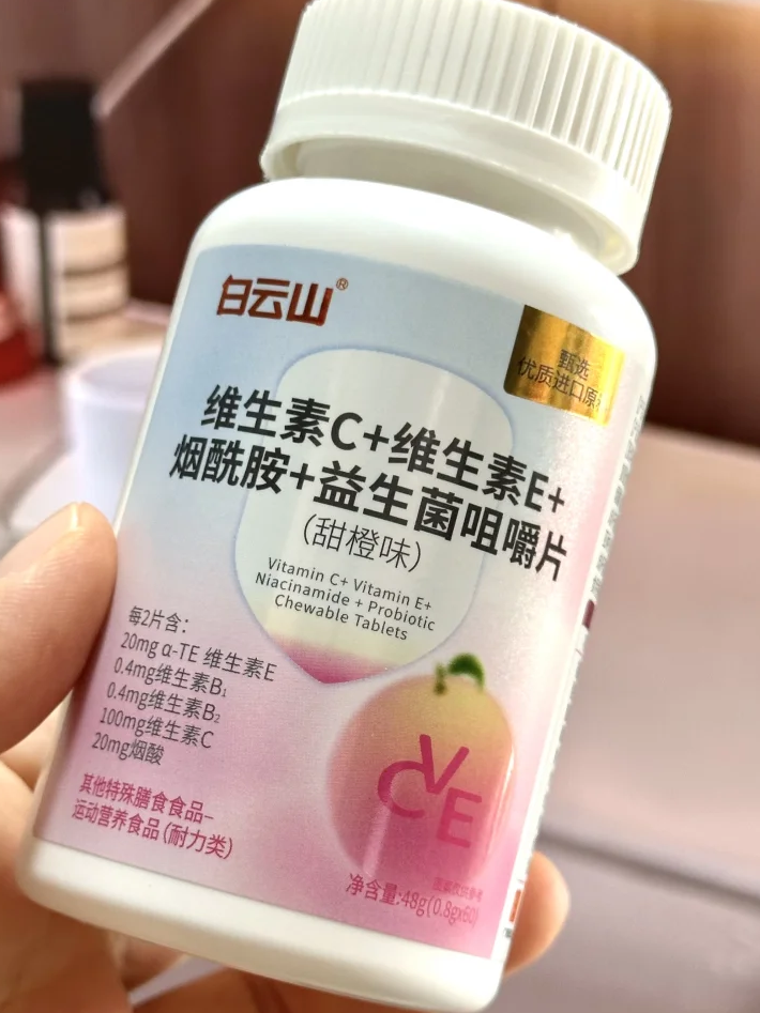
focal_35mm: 73
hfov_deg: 20.2
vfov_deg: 26.7
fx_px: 2137
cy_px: 567
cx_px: 375
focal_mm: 6.86
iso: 100
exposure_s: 1/60
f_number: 1.78
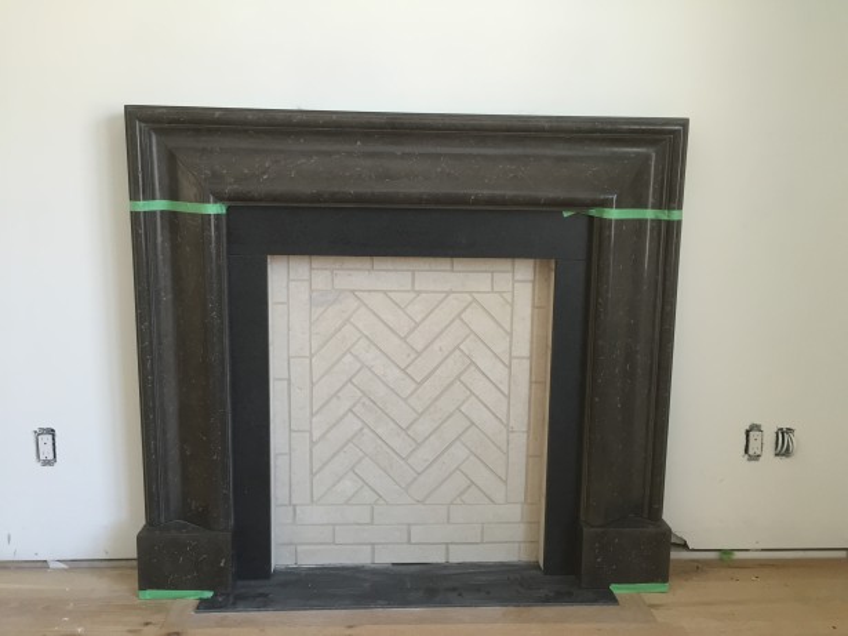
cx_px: 424
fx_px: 710
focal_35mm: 29
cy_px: 318
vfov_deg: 48.2
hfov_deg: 61.7
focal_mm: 4.15
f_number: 2.2
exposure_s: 1/30
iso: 64
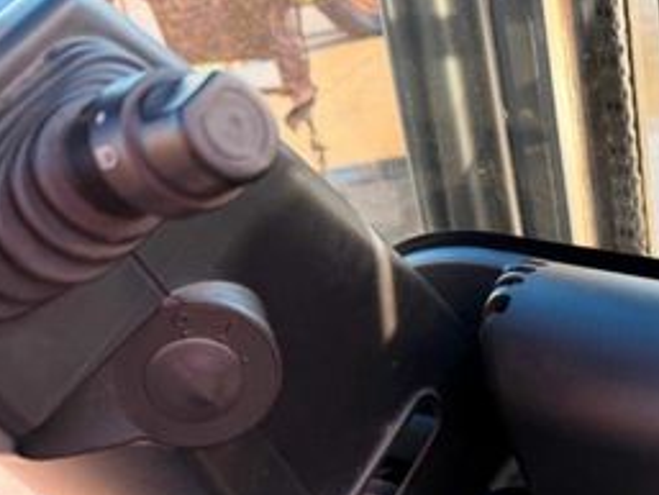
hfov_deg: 30.2
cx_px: 751
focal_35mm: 56
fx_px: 1067
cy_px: 572
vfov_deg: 24.1
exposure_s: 1/171
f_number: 1.78
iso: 64
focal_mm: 6.76
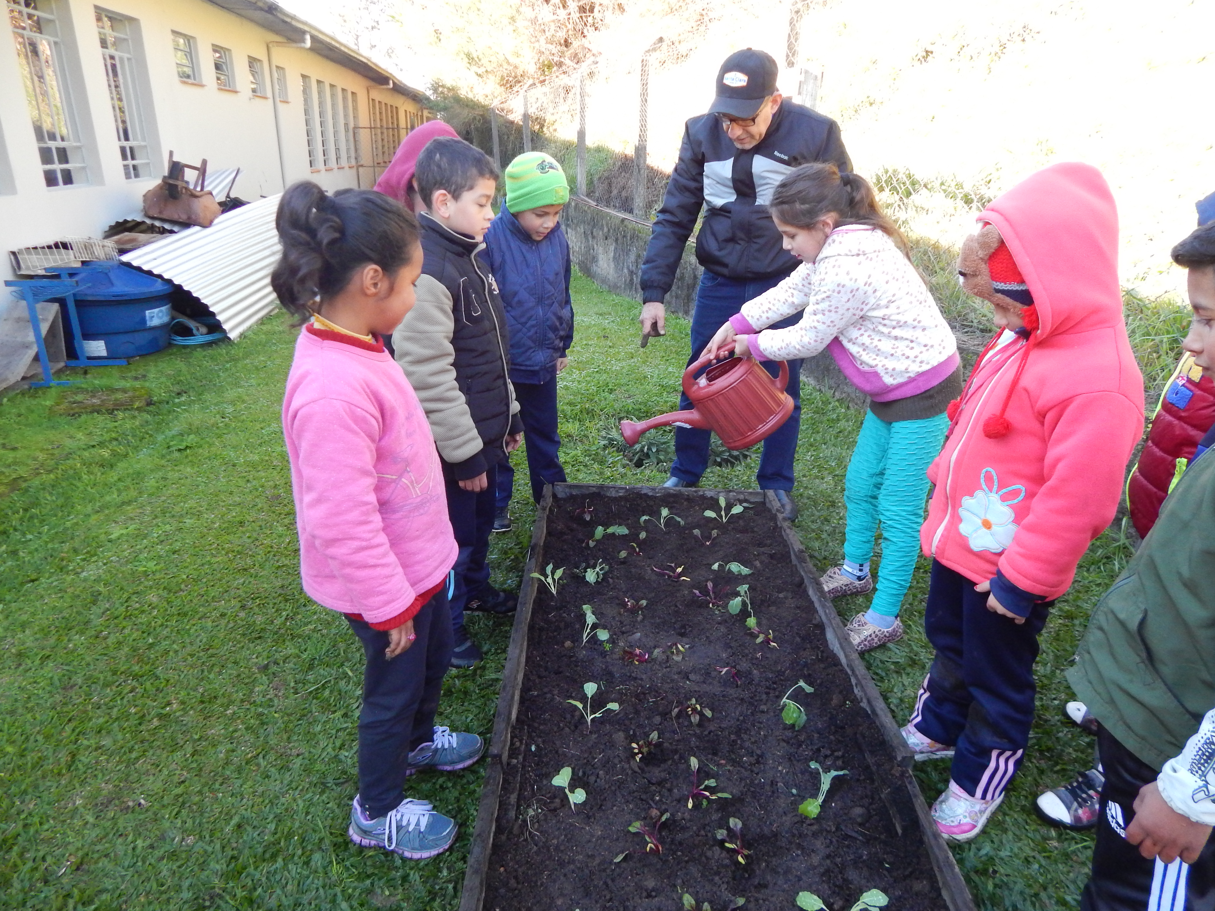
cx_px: 608
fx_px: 807
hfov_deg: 73.9
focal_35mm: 23
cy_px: 456
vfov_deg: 58.9
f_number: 3
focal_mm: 4
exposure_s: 1/200
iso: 400
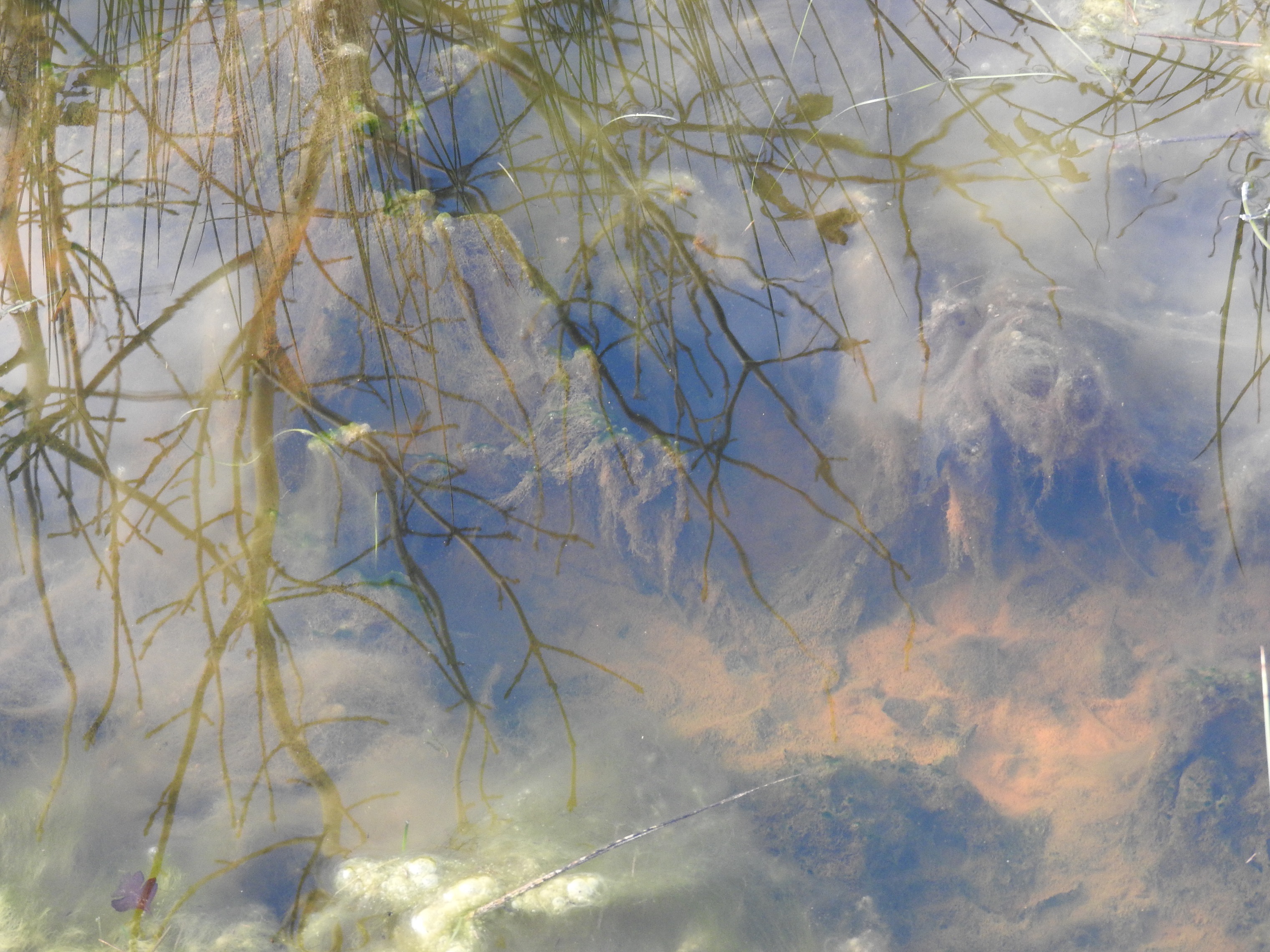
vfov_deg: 12.9
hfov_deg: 17.1
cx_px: 635
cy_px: 476
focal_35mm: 115
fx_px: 4219
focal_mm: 20.6
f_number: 5
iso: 280
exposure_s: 1/60
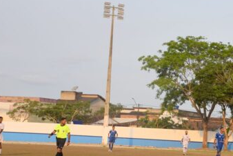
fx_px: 810
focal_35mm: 125
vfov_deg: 11.0
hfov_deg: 16.0
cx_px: 247
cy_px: 73
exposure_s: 1/320
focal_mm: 38
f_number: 9
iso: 200
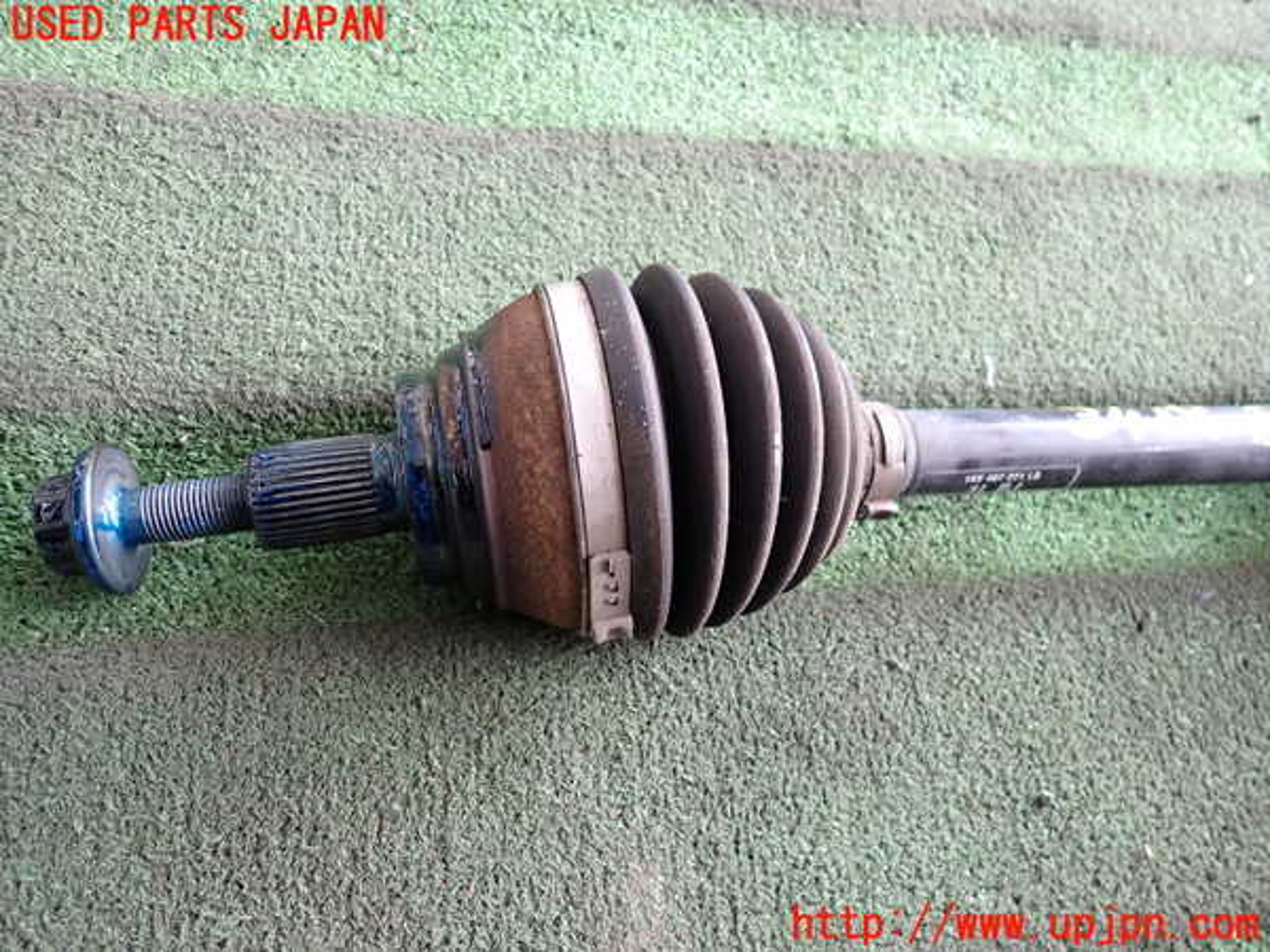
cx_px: 635
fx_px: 917
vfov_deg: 54.9
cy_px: 476
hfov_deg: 69.4
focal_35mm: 25
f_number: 2
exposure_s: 1/30
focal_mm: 4.5
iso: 250
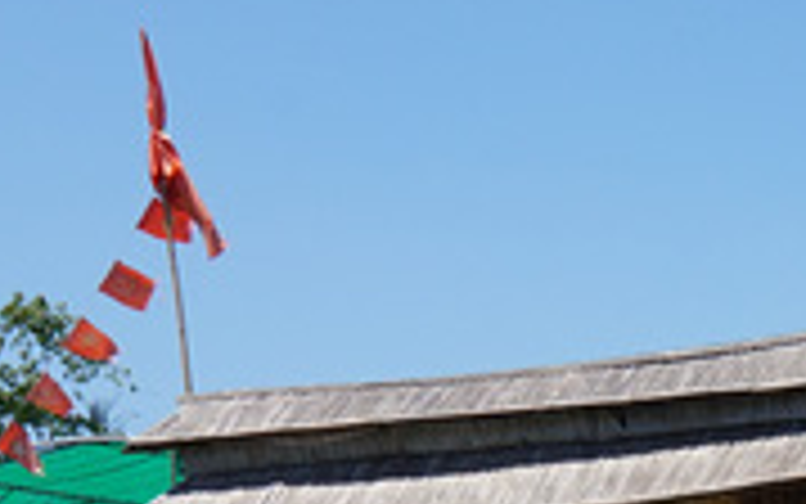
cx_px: 910
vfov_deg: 8.7
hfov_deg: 13.6
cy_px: 583
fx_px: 3293
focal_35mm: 150
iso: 100
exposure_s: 1/100
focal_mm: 27
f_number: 14
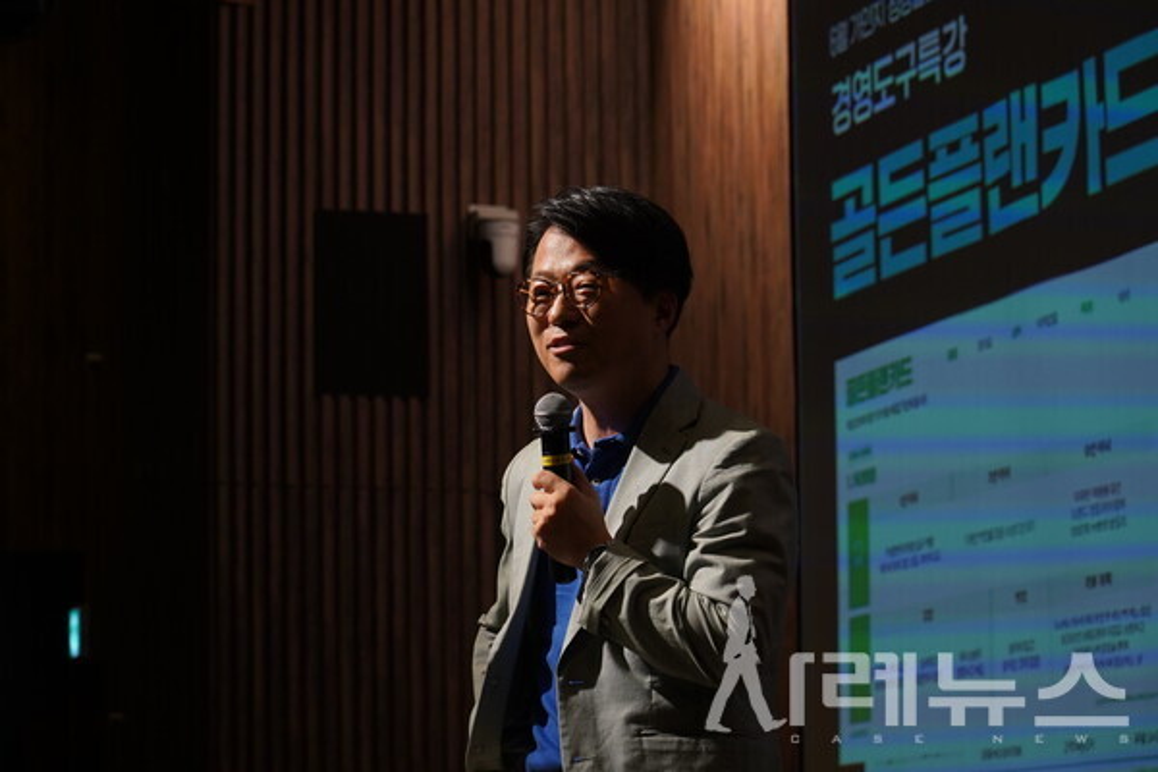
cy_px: 386
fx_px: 3699
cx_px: 579
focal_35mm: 115
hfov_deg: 17.8
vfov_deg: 11.9
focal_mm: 77
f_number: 5.6
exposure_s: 1/160
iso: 1250
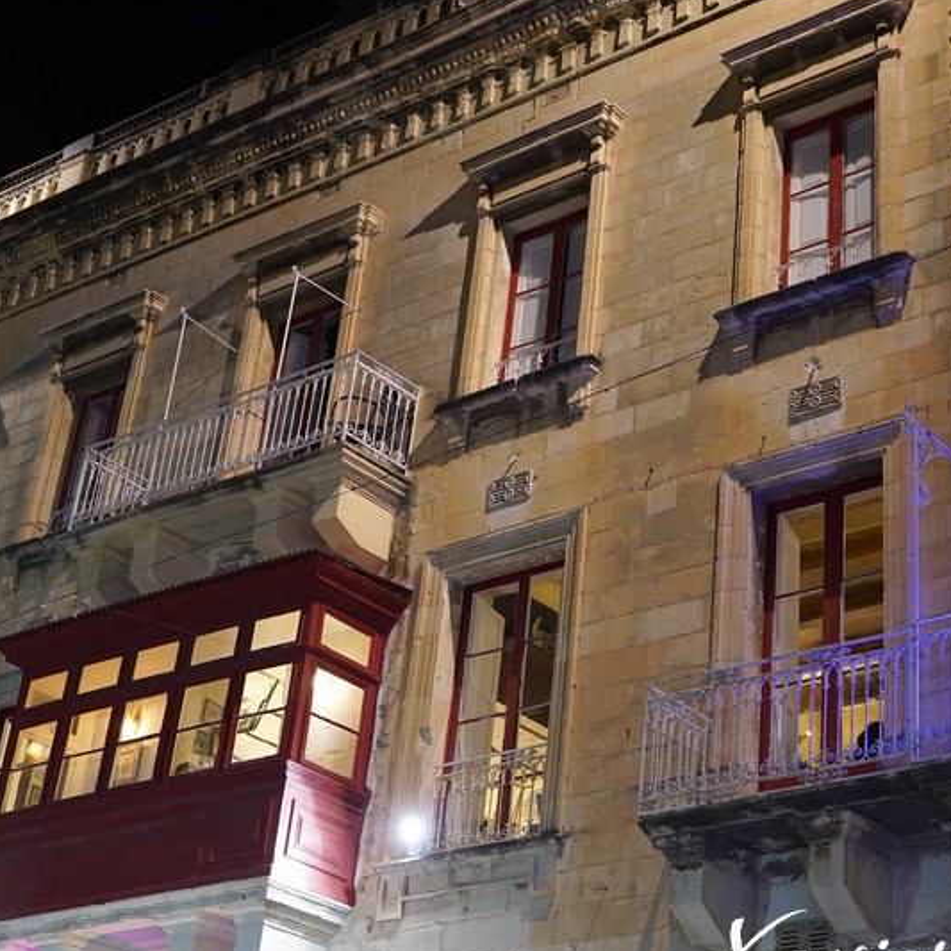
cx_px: 633
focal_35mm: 65
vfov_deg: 26.3
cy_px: 319
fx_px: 2020
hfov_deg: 26.3
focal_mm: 34
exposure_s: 1/13
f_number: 3.5
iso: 800
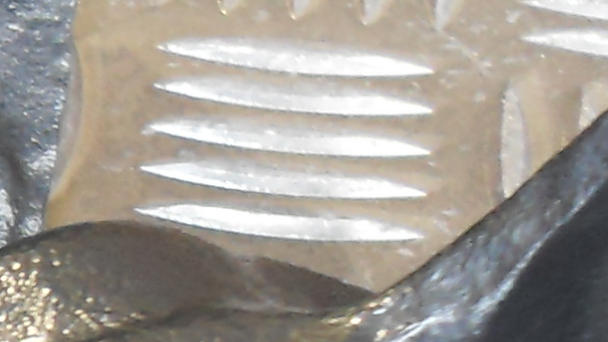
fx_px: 3353
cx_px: -614
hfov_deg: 9.6
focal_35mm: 208
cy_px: 587
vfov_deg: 5.7
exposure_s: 1/45
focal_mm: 6
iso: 200
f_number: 2.8
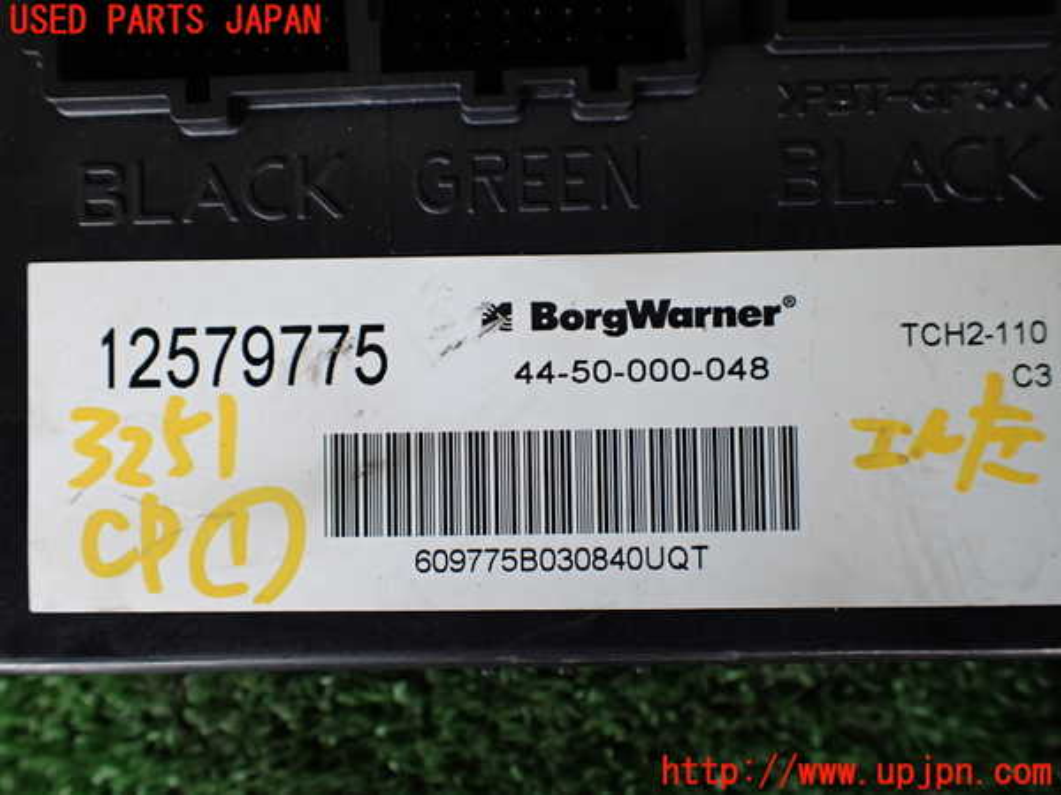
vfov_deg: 46.8
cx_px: 530
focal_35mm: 30
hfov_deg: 60.0
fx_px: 920
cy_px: 398
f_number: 2.3
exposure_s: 1/125
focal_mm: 5.4
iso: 320
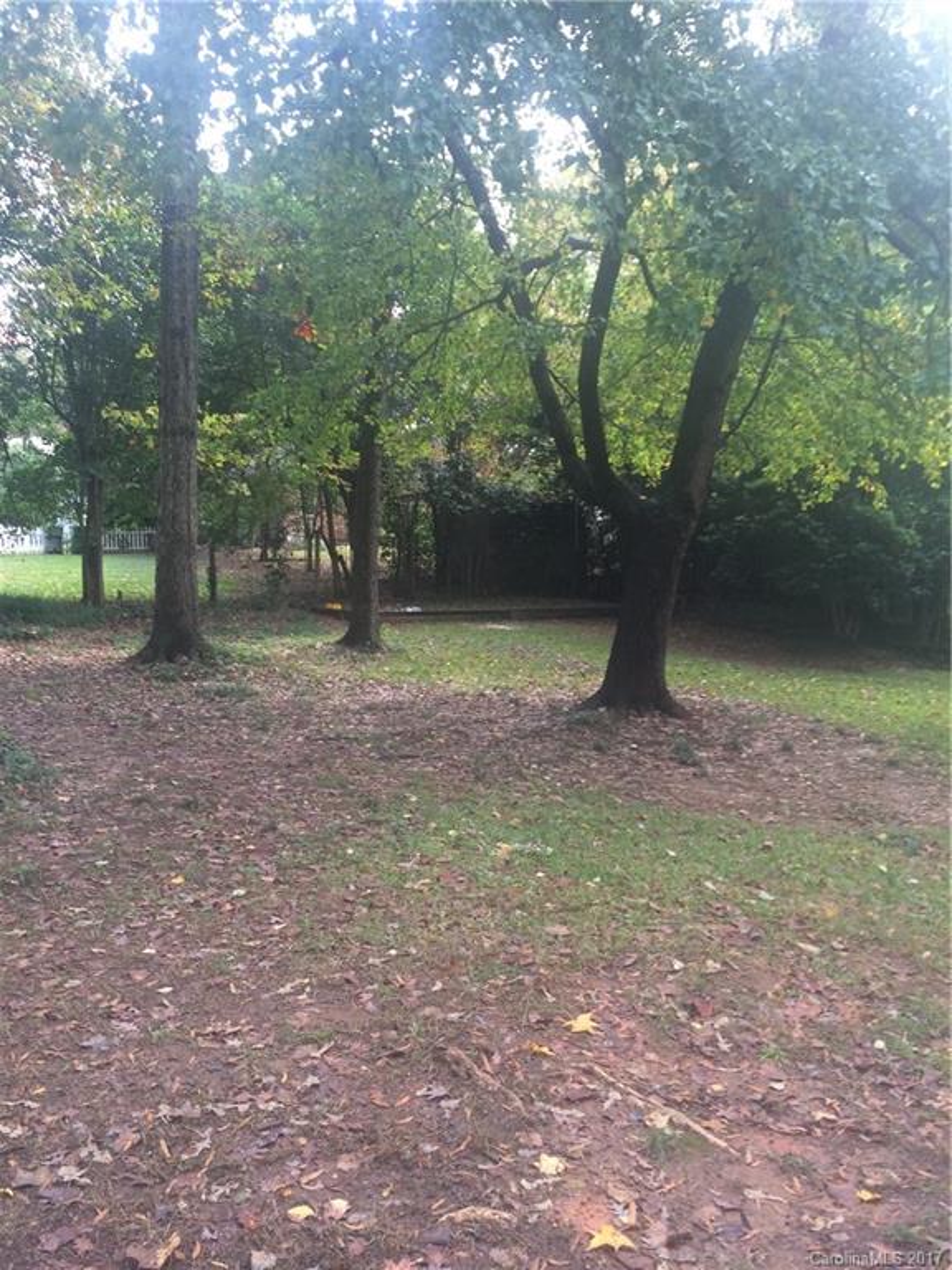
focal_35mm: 29
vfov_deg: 61.7
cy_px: 635
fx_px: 1063
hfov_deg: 48.2
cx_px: 476
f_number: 2.2
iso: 64
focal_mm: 4.15
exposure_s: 1/120
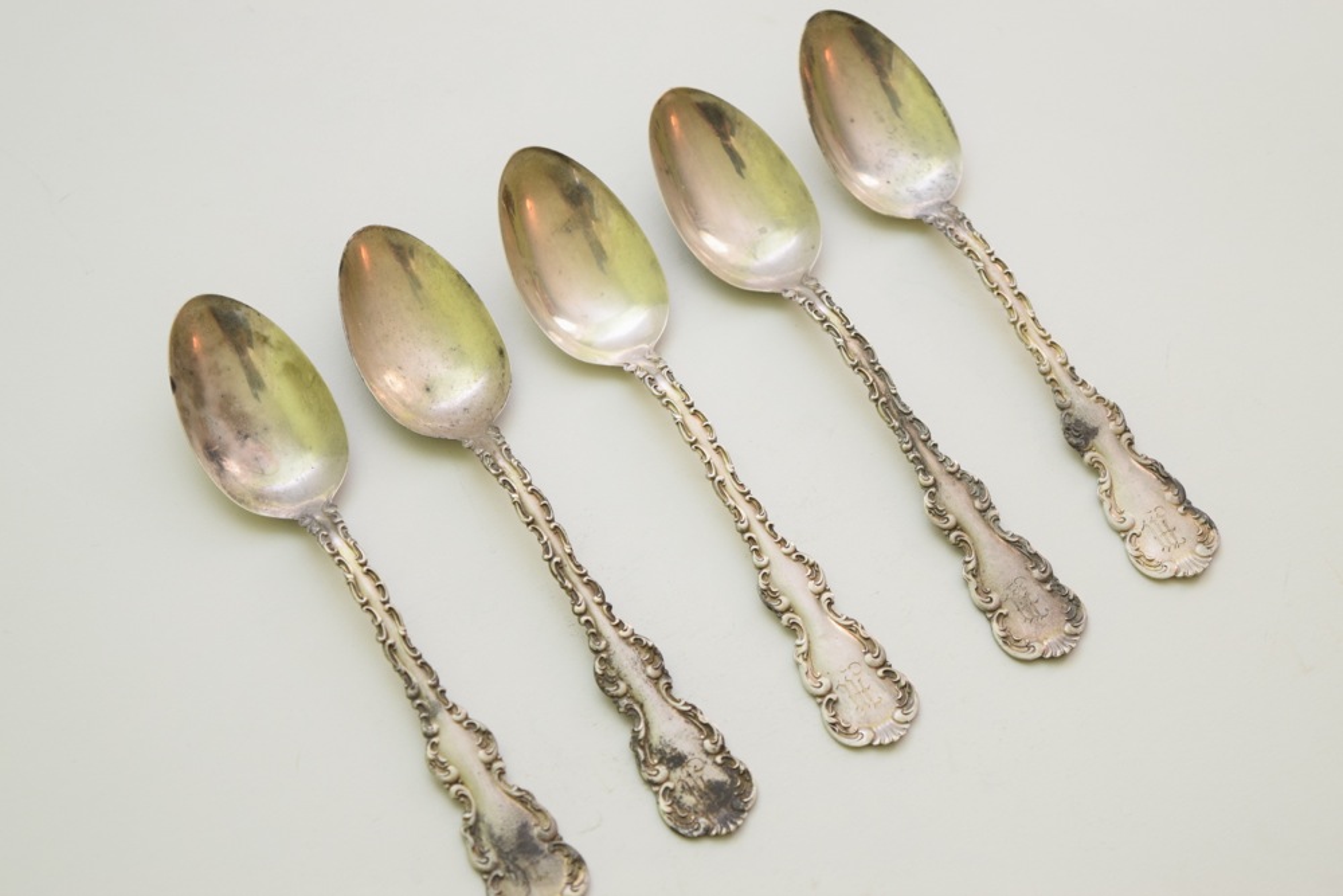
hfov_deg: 24.6
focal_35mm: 82
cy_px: 448
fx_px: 3078
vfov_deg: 16.6
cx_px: 672
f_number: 5.6
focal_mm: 55
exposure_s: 1/125
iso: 800
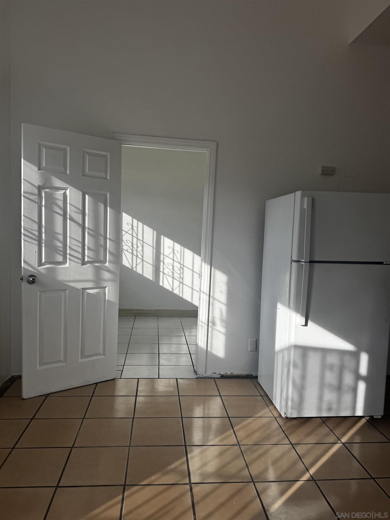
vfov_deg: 71.6
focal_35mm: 24
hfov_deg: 56.8
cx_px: 195
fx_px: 361
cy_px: 260
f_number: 1.78
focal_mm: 6.76
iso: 80
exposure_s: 1/2833
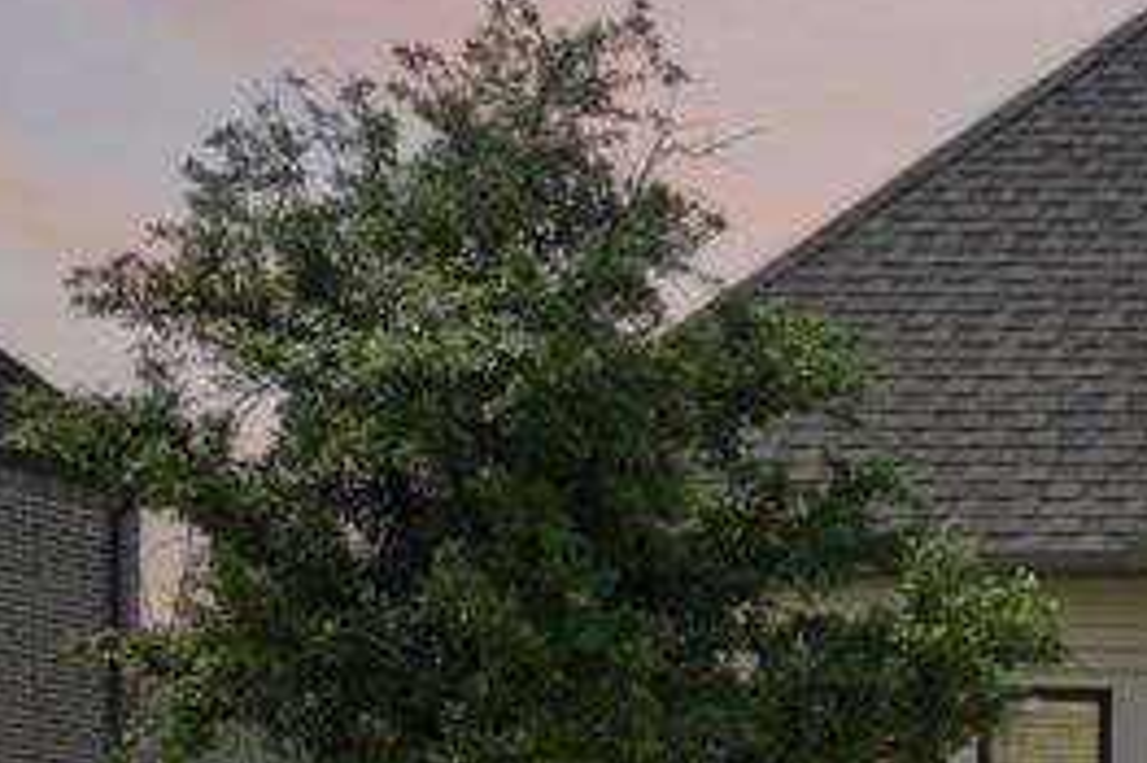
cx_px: 2150
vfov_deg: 12.3
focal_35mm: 111
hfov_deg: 15.5
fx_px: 3533
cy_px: 619
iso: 400
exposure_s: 1/1250
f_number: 8
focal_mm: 28.5
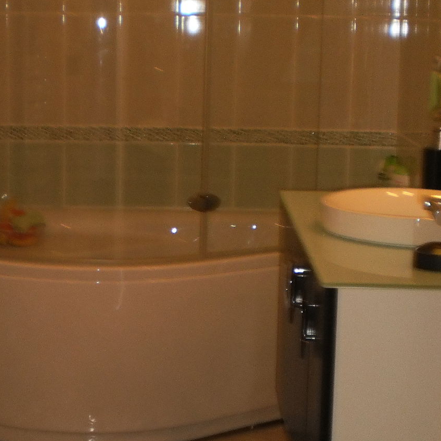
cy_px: 190
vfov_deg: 21.6
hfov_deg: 21.5
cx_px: 113
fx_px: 1153
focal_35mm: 80
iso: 125
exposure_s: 1/30
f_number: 3.1
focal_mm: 6.3
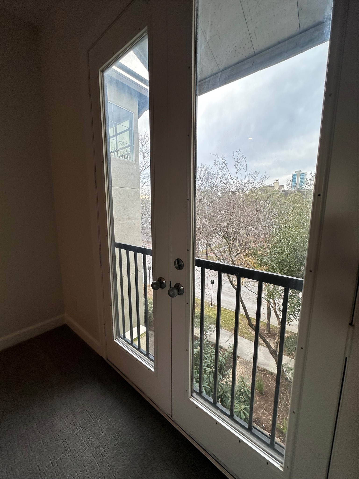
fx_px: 194
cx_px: 180
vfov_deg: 102.1
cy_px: 240
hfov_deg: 85.7
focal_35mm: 14
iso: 100
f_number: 2.2
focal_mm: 2.22
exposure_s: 1/120
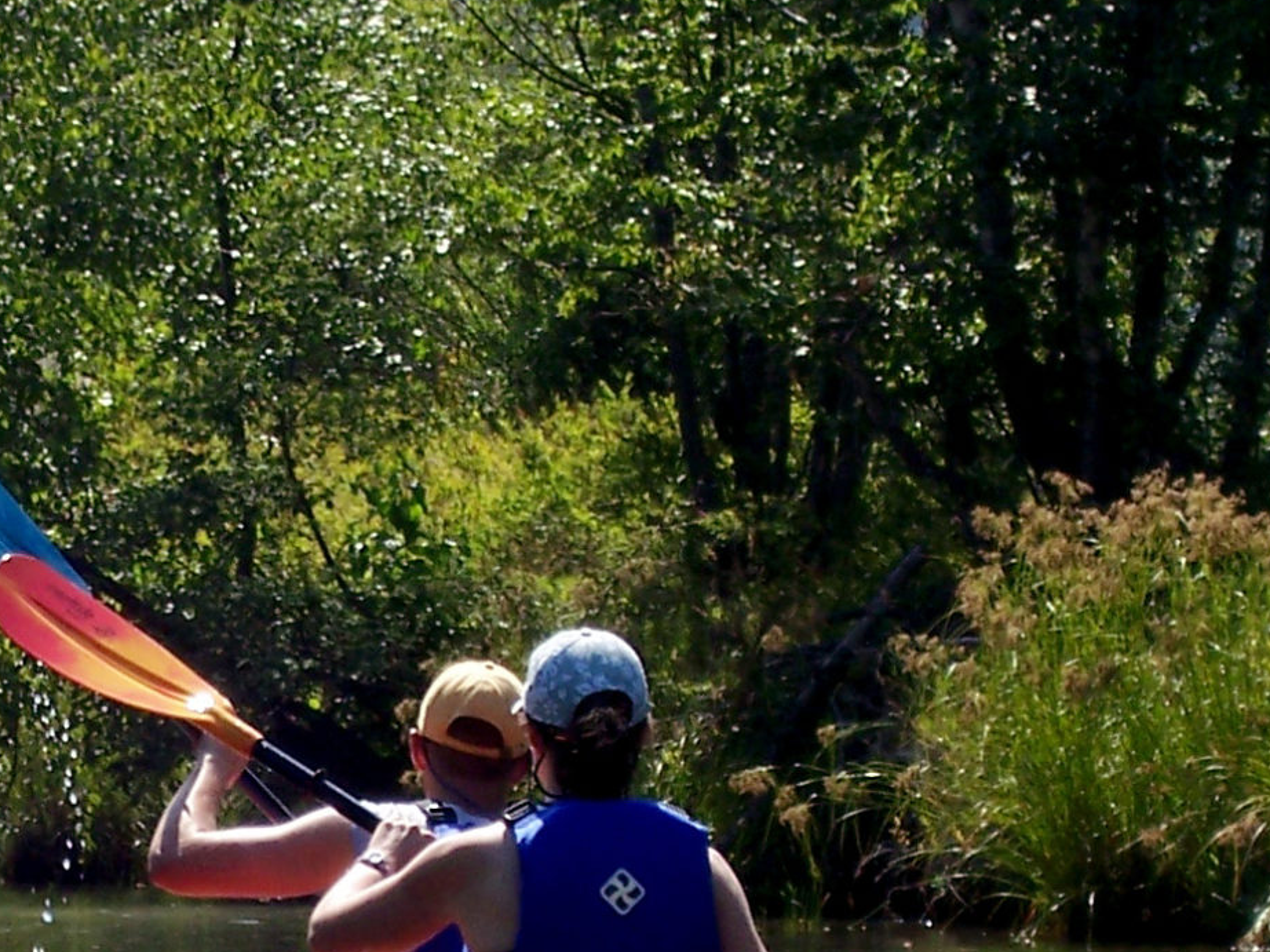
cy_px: 773
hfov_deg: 6.6
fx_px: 11004
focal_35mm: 300
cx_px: 29
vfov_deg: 4.9
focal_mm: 18.6
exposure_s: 1/320
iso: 80
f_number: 4.8
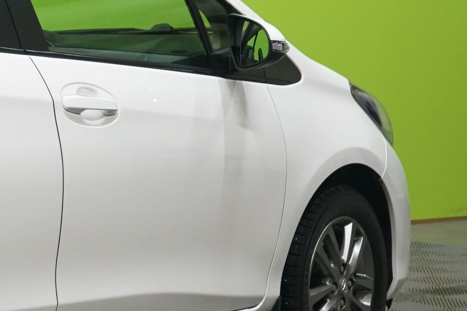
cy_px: 96
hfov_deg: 14.1
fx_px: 1764
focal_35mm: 136
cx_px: -244
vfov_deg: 10.1
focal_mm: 37
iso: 1000
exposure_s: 1/20
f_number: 5
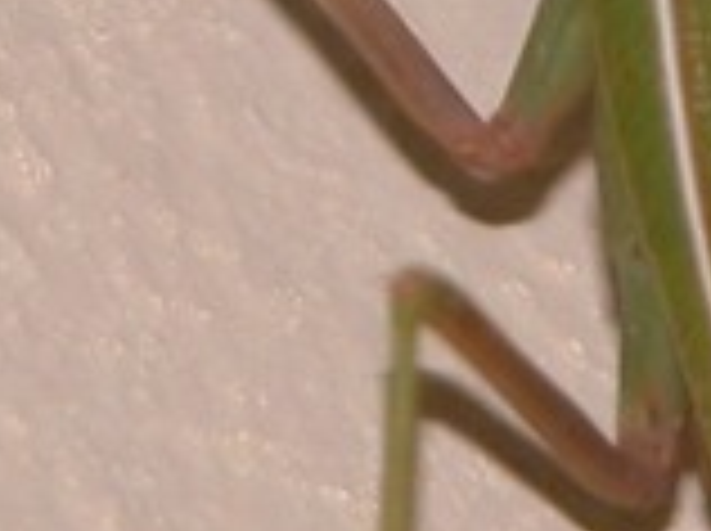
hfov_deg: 0.9
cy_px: -14
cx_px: 234
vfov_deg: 0.7
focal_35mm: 2128
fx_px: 43642
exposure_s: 1/125
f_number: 4.2
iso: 100
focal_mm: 71.2
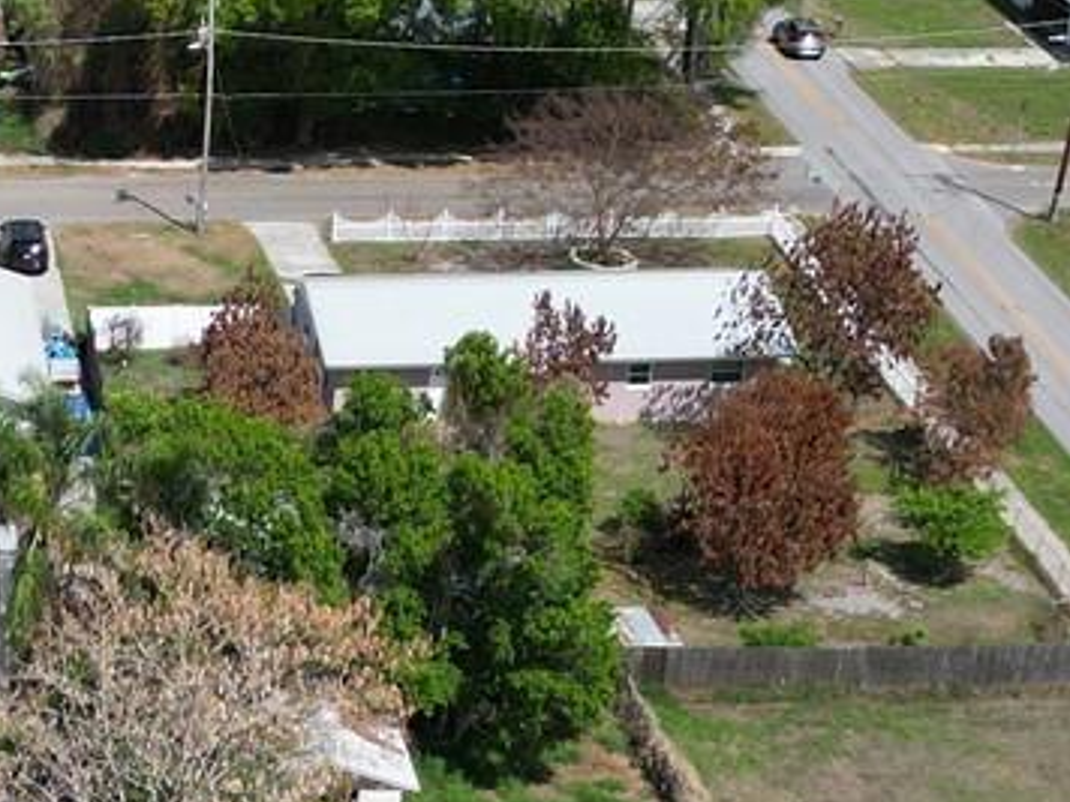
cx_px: -81
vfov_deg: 13.4
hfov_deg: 17.6
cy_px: 910
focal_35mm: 108
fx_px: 3338
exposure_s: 1/4000
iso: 140
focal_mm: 6.72
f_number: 1.7
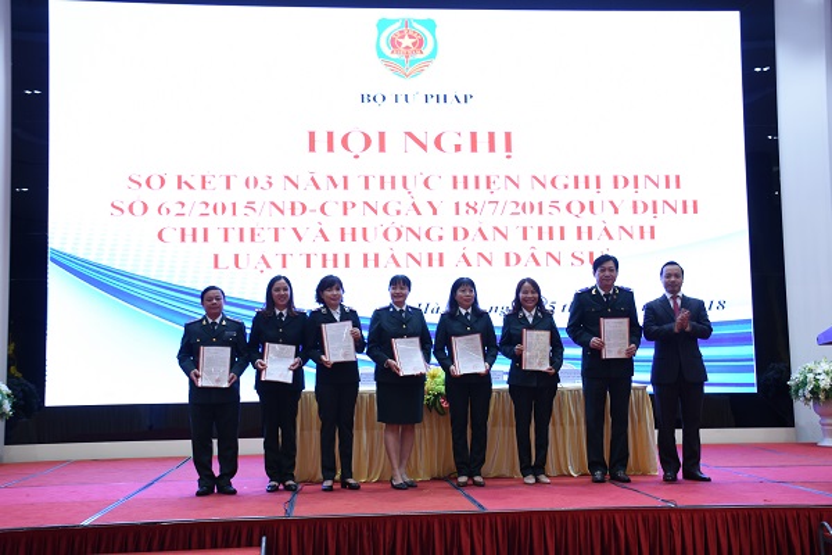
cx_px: 416
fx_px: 936
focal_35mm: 40
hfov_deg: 47.9
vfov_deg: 33.0
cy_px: 278
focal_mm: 27
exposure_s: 1/13
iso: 400
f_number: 5.6
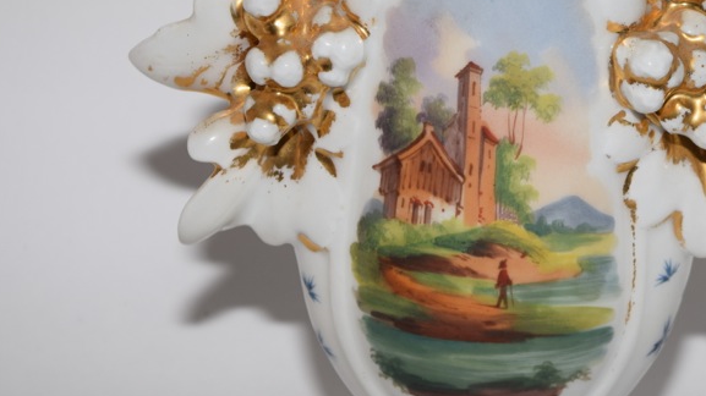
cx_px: 496
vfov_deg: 8.1
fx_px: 2805
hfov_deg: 14.3
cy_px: 201
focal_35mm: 150
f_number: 5.6
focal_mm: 55
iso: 160
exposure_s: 1/60
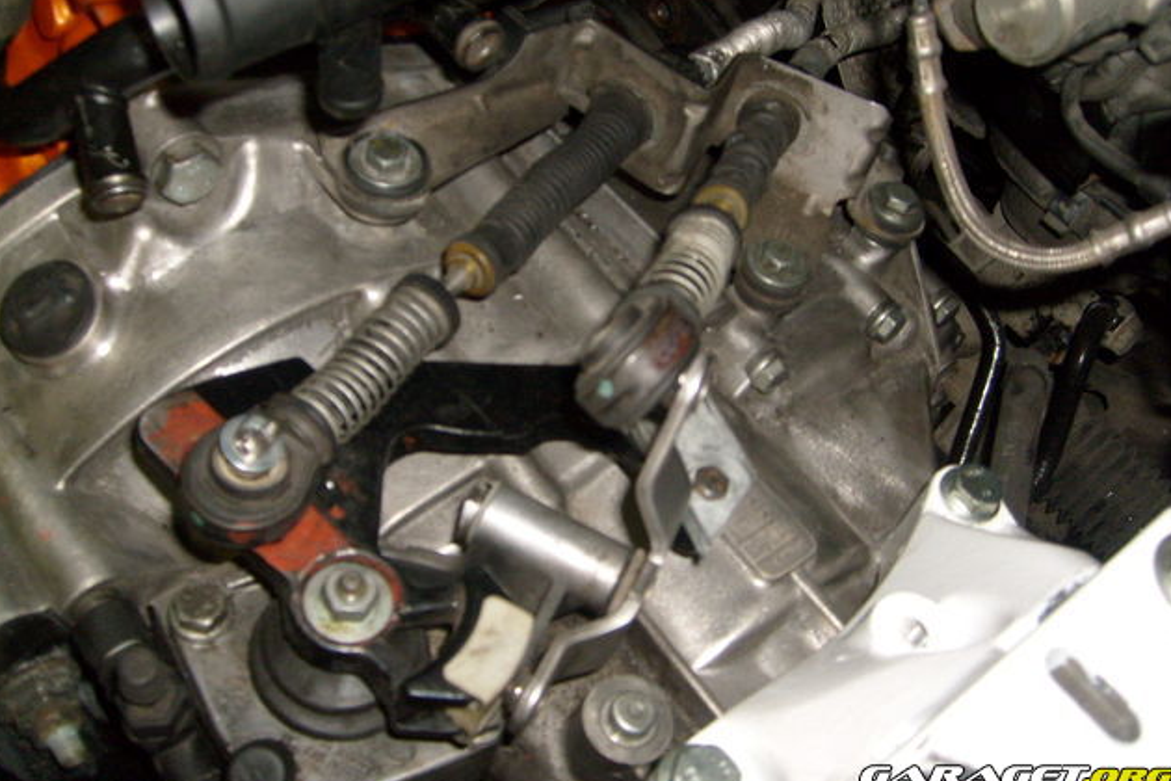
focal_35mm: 37
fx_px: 1203
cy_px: 348
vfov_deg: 35.9
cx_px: 584
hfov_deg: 51.9
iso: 100
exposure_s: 1/45
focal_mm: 5.8
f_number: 2.8
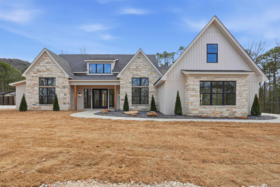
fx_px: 124
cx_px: 140
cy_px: 94
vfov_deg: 73.8
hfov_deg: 96.7
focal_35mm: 16
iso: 250
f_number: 8
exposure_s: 1/1000
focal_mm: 16
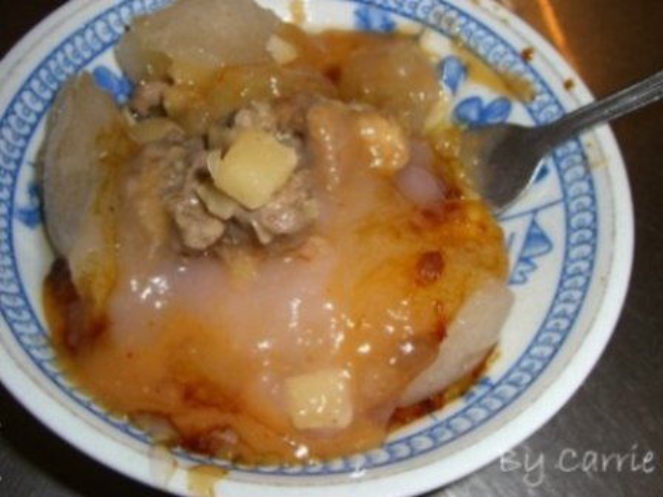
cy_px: 248
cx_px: 332
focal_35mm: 38
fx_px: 728
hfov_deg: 49.0
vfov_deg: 37.7
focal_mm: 6.2
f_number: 4.3
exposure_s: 1/60
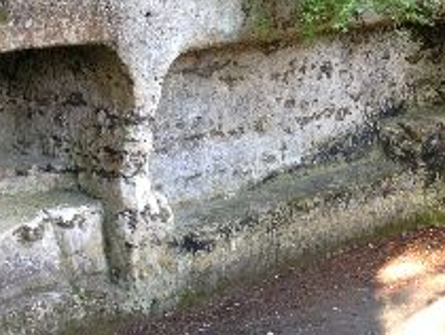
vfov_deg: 14.8
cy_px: 201
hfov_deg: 19.1
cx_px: 441
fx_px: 1287
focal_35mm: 100
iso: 50
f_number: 2.4
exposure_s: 1/40
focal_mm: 4.28
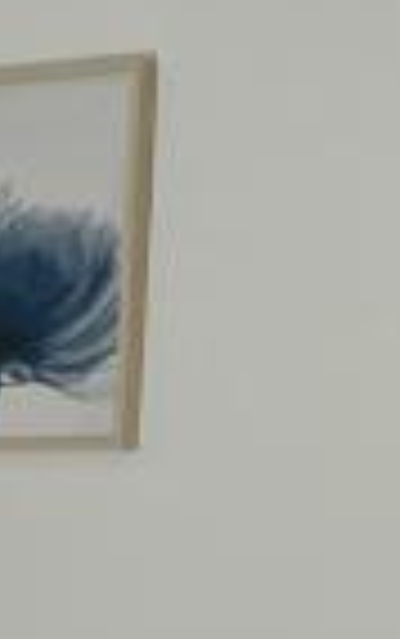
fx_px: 4317
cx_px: -2265
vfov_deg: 8.3
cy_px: 878
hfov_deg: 4.0
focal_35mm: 248
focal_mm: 4.2
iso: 32
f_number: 1.6
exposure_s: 1/211
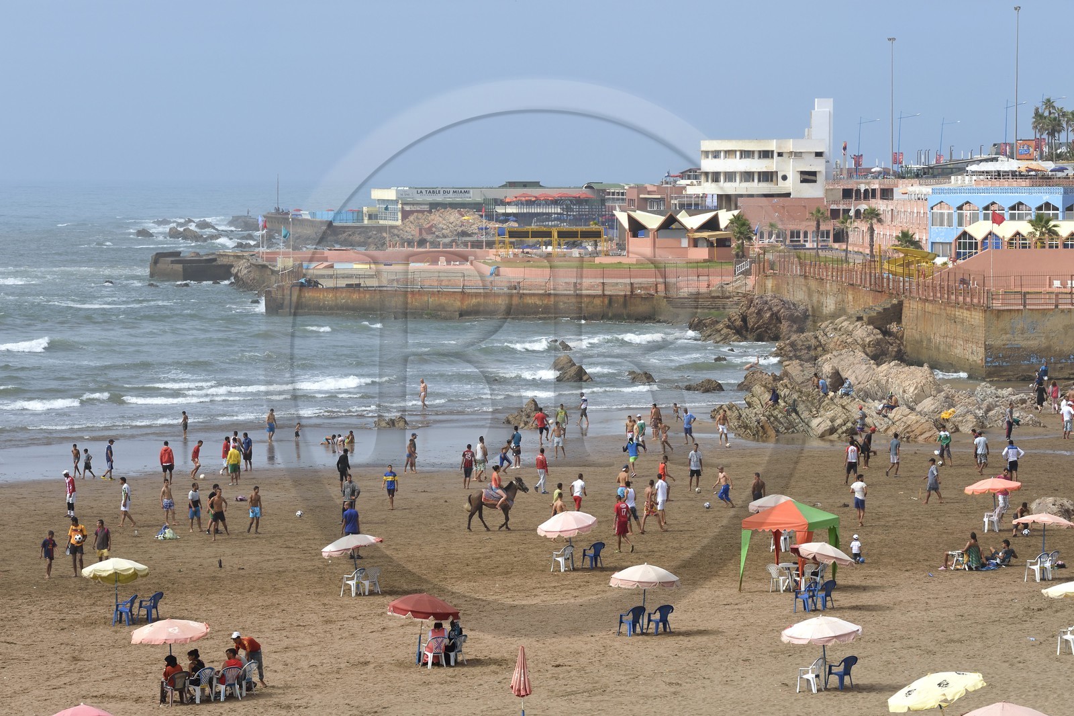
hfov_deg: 16.4
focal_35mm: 125
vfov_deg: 11.0
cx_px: 537
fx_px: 3728
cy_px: 358
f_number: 11
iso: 200
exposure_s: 1/250
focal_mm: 125
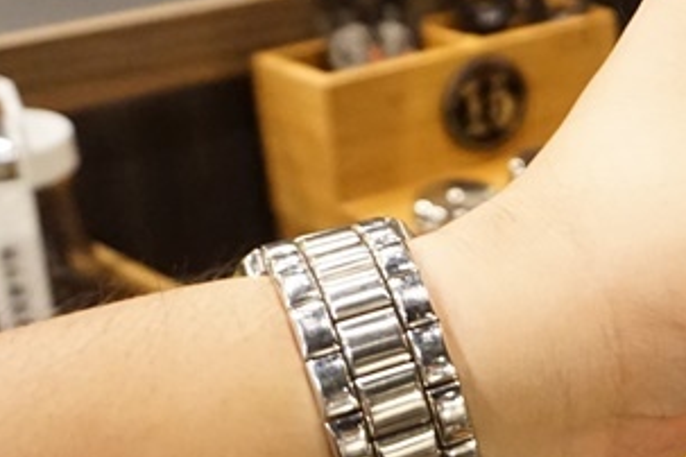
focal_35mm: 81
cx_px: 994
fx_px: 1543
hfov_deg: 21.5
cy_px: 196
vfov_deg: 16.8
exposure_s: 1/60
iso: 3200
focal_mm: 16
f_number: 3.5
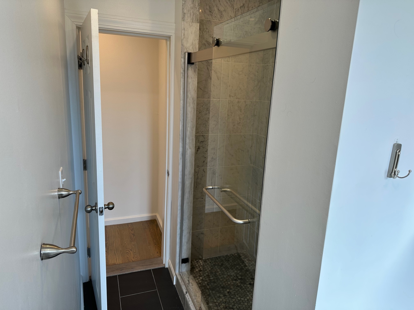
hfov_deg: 71.6
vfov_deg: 56.8
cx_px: 207
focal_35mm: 24
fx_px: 287
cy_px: 155
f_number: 1.78
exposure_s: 1/150
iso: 64
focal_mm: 6.86
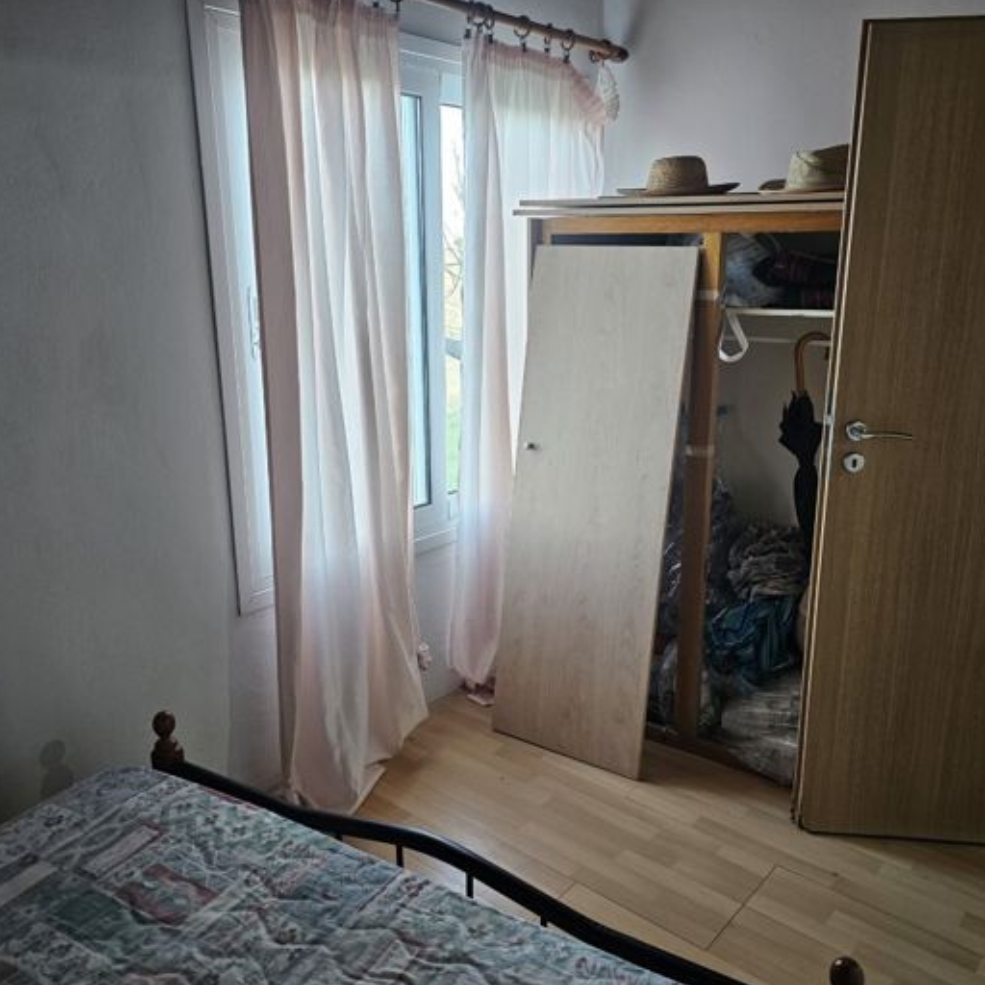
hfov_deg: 57.3
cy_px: 496
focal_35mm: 28
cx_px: 513
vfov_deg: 57.3
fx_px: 901
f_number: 1.7
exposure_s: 1/100
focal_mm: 6.3
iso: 250
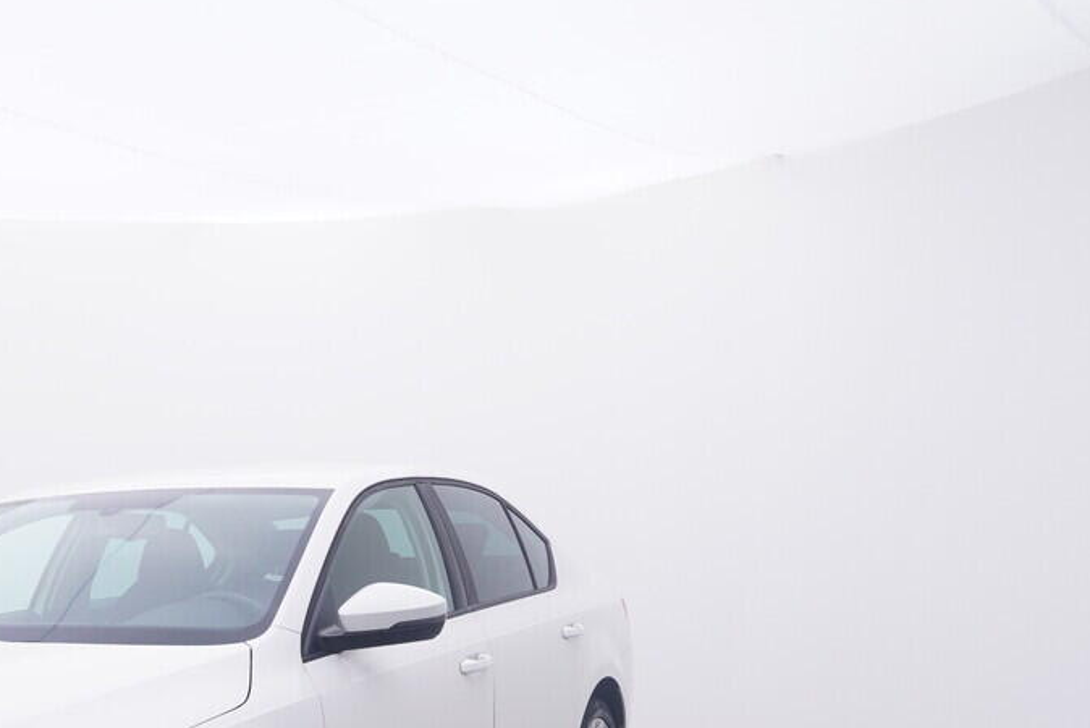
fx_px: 1456
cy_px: 717
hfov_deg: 39.5
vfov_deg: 26.6
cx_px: 222
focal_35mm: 48
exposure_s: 1/80
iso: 200
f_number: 5
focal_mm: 15
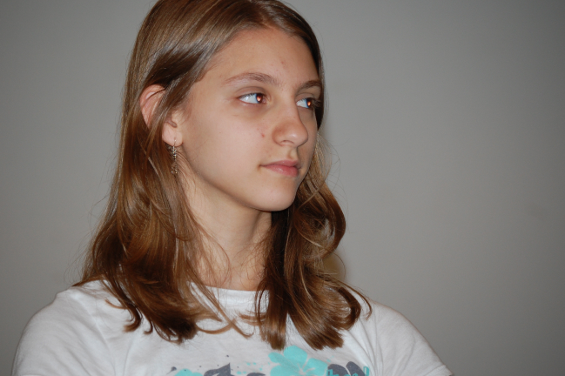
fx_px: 2682
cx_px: 251
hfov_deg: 12.0
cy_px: 181
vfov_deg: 8.0
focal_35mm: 171
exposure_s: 1/60
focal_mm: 100
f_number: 4.8
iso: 400
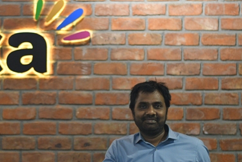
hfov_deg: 16.8
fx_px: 814
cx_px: 50
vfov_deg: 11.3
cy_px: 101
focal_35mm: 121
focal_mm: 50
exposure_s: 1/100
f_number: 1.8
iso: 1000
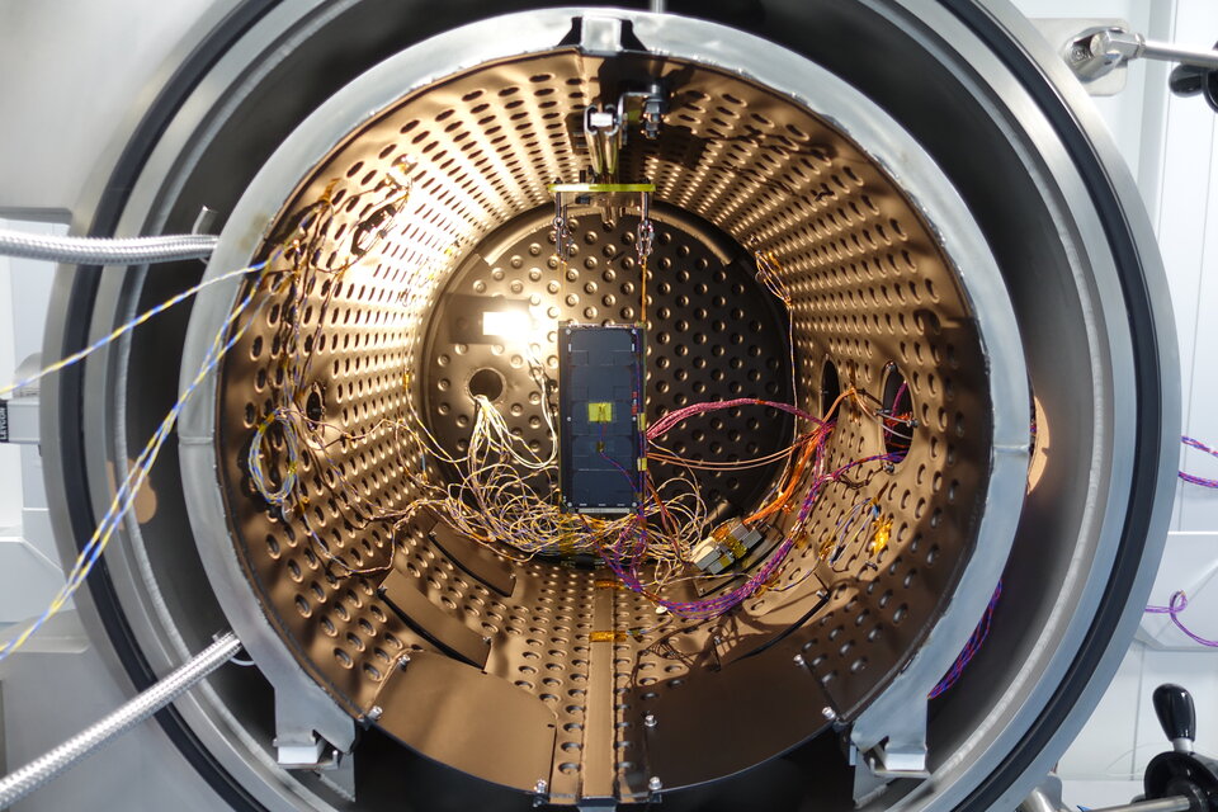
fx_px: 812
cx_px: 609
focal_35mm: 24
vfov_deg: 53.1
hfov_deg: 73.7
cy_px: 406
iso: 125
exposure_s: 1/30
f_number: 2
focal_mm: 8.8
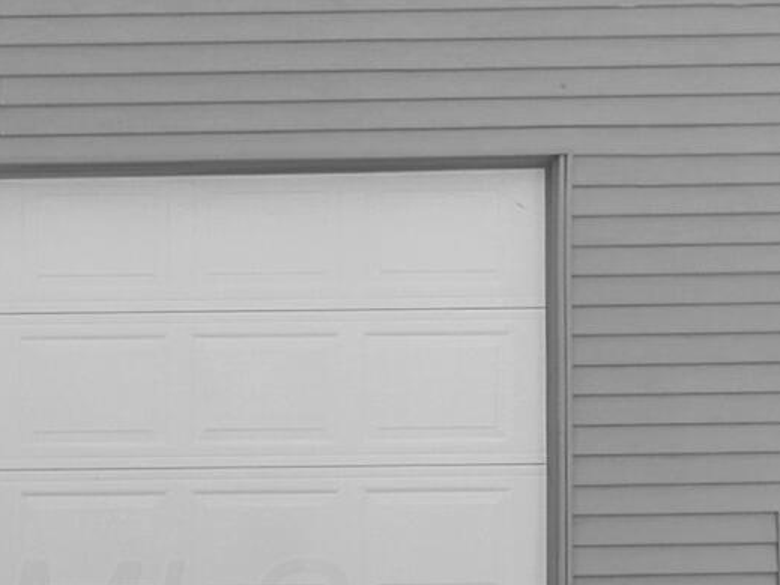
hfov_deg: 12.0
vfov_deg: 9.1
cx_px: -105
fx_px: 3649
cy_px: 621
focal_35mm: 162
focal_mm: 14
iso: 400
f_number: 7.1
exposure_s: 1/125
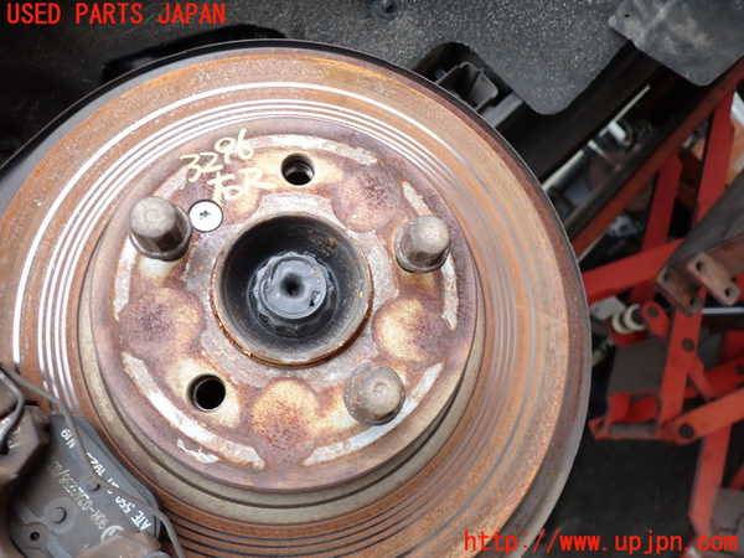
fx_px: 537
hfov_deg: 69.4
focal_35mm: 25
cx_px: 372
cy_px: 279
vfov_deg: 54.9
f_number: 2
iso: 200
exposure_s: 1/60
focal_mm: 4.5
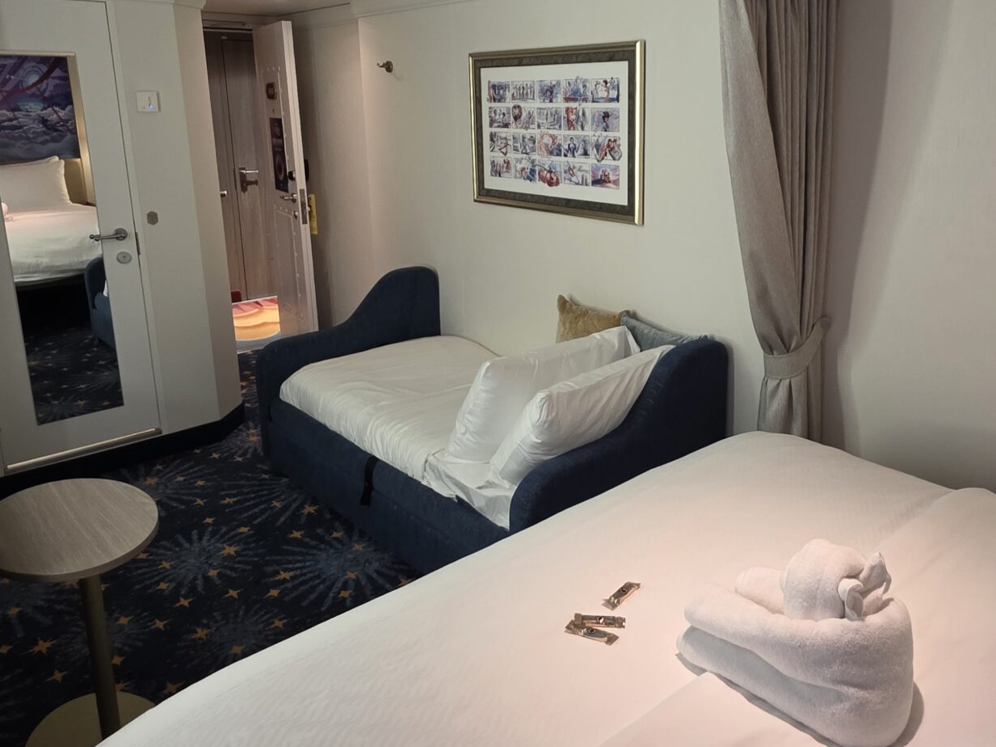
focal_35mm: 27
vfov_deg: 50.8
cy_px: 277
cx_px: 595
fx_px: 777
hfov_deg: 64.8
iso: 160
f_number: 1.9
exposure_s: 1/50
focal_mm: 2.2
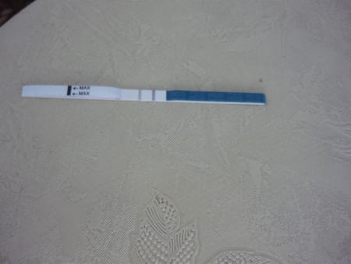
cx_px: 176
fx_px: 335
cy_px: 132
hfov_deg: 55.3
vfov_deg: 43.0
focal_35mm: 33
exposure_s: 1/4
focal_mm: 5.5
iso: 400
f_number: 2.8
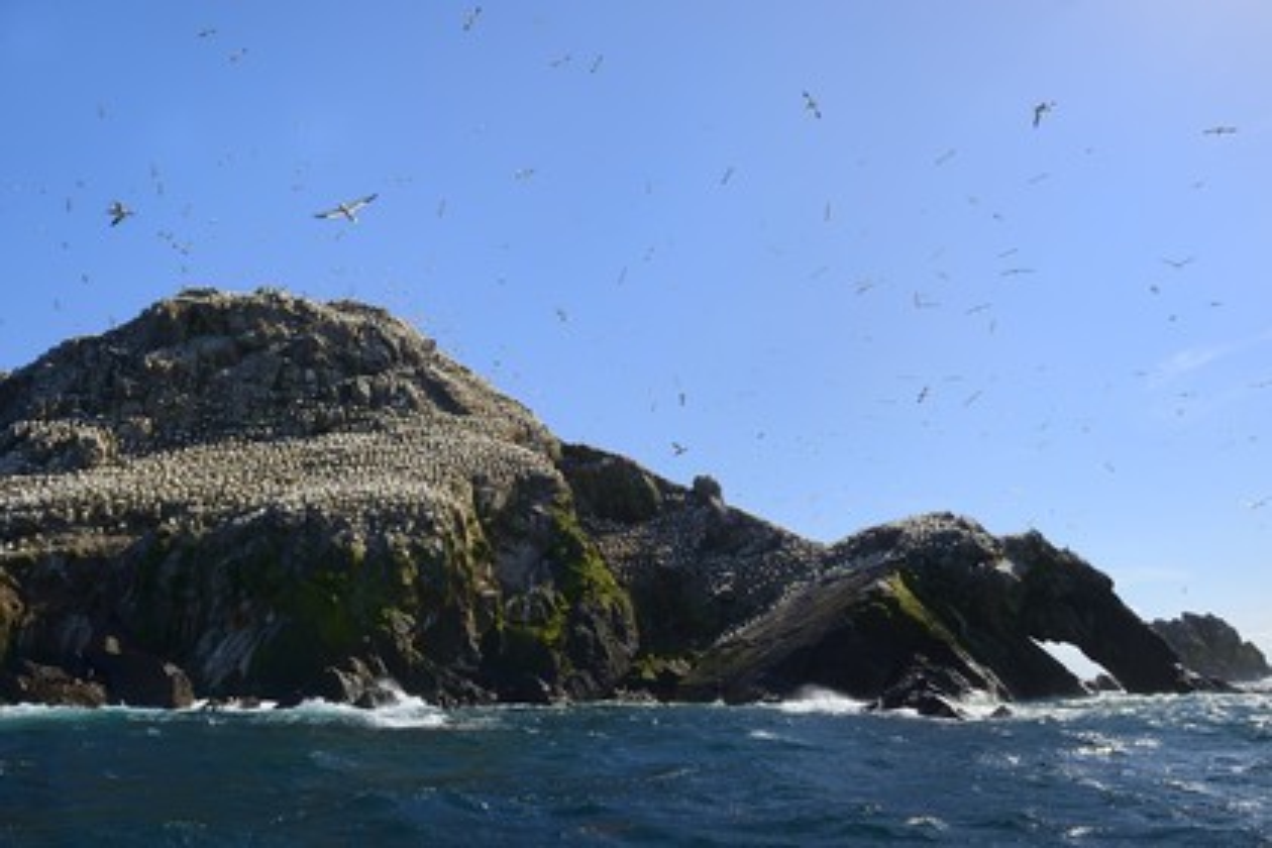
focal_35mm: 24
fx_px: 848
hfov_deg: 73.7
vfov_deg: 53.1
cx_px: 636
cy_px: 424
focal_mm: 24
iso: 400
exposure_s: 1/1600
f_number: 8
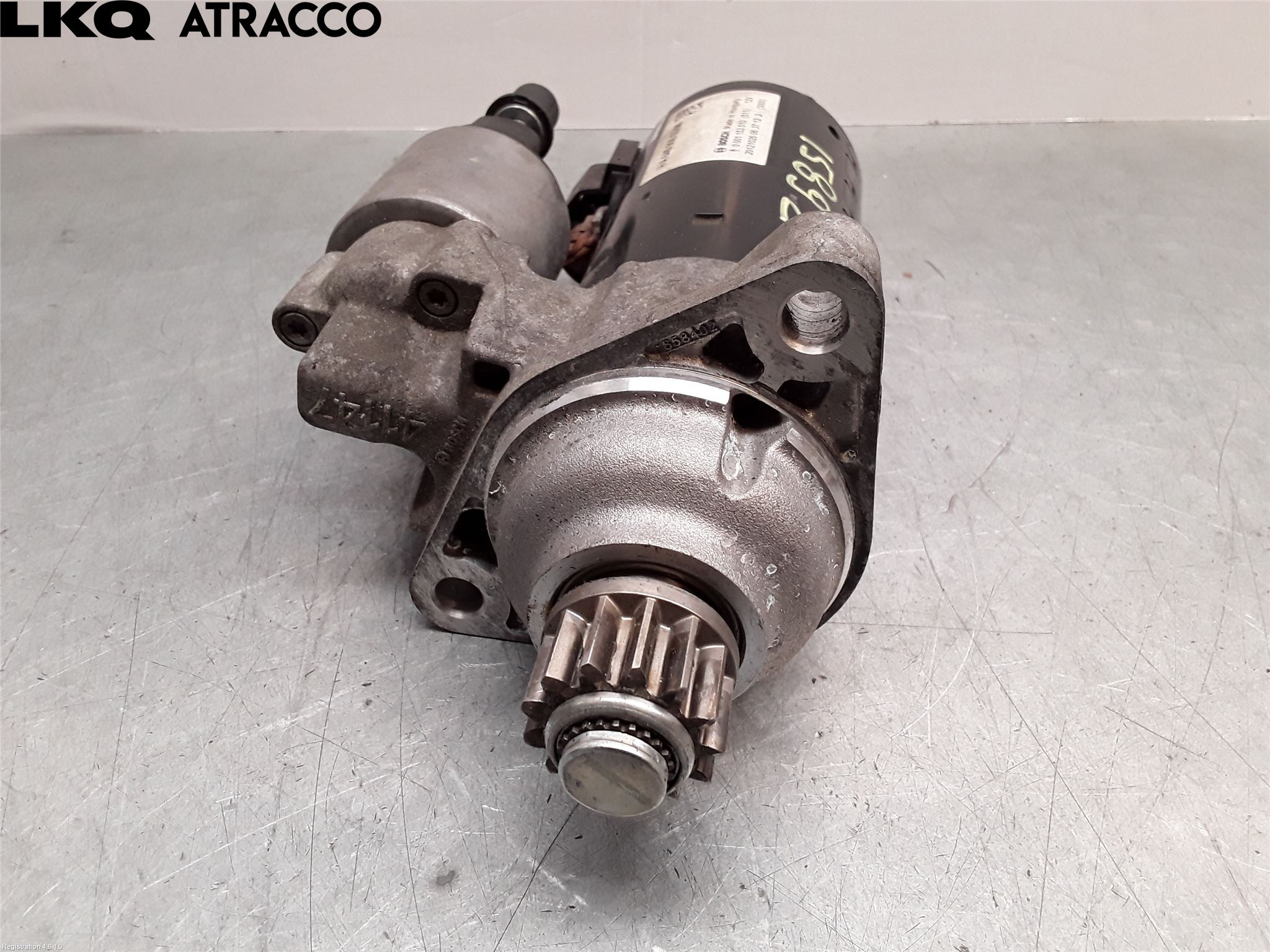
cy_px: 476
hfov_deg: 63.4
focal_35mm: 28
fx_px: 1027
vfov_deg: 49.7
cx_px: 635
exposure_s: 1/100
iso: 100
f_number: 1.9
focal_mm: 2.91
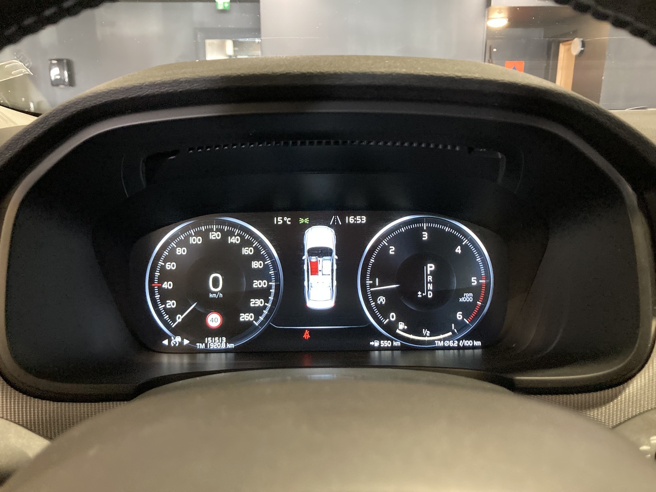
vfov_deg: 49.7
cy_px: 246
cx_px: 328
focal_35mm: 28
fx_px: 531
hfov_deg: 63.4
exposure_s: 1/27
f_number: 1.8
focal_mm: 3.99
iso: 640
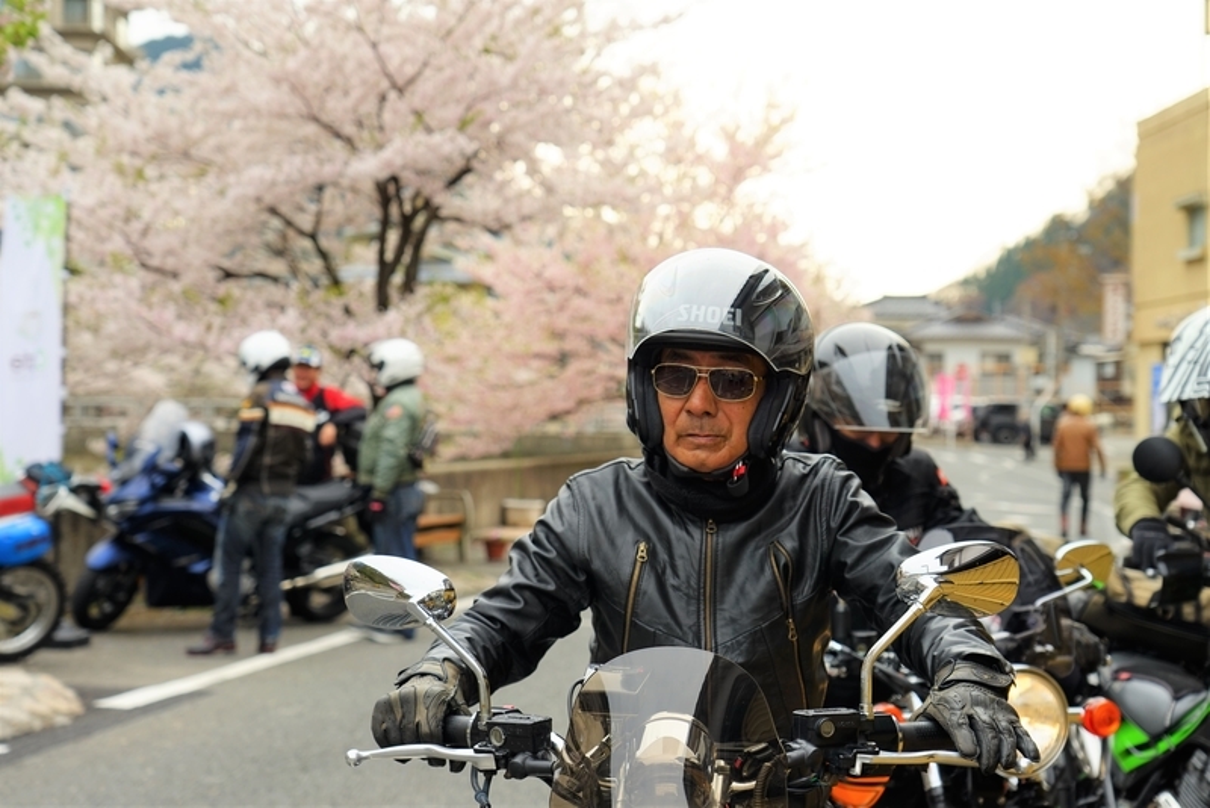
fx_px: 2253
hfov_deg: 30.1
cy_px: 404
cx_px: 605
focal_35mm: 67
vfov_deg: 20.3
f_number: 5.6
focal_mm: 67
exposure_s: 1/125
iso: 100
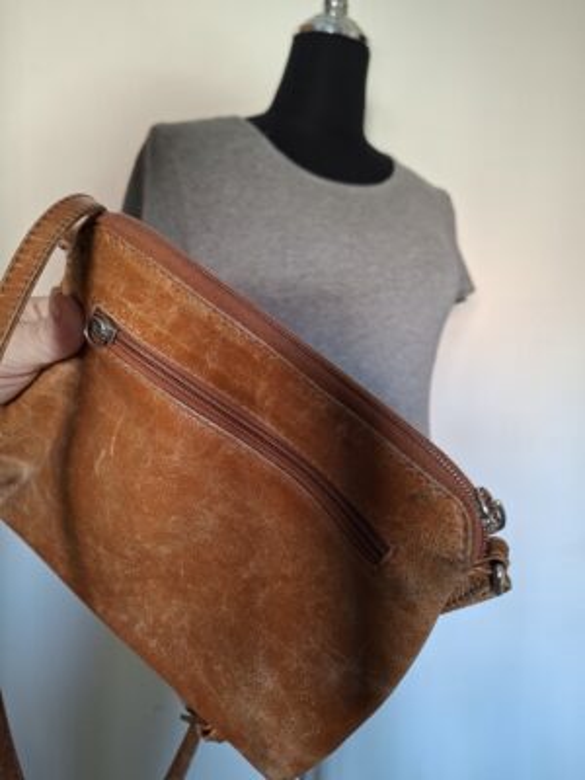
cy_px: 390
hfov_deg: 58.9
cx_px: 292
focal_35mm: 23
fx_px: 518
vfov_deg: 73.9
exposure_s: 1/30
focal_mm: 5.54
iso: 200
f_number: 1.8
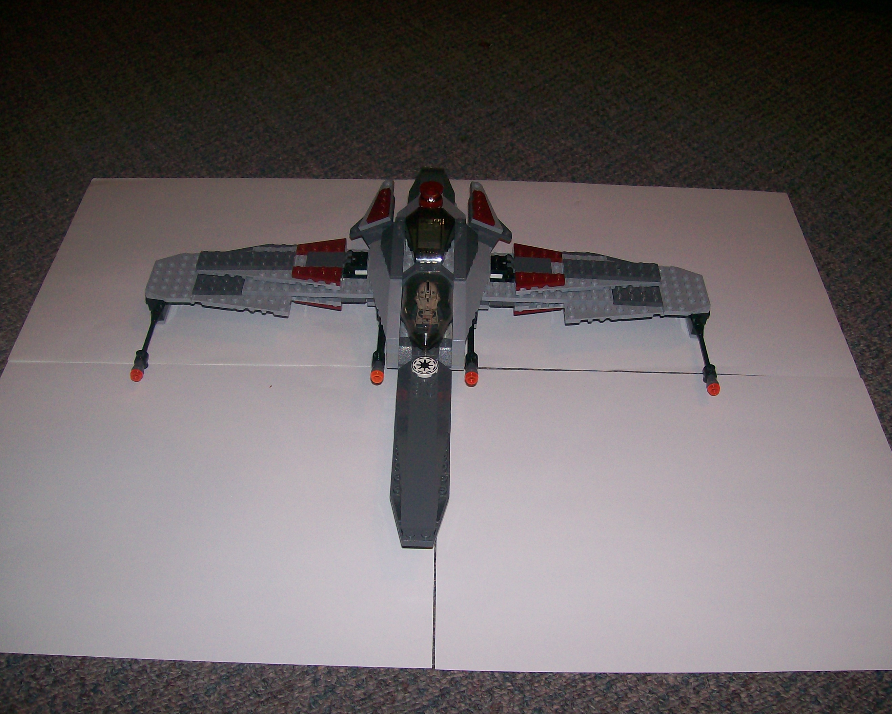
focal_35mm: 38
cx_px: 455
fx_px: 1003
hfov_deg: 47.9
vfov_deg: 39.2
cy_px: 360
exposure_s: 1/64
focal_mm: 6
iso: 80
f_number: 2.7
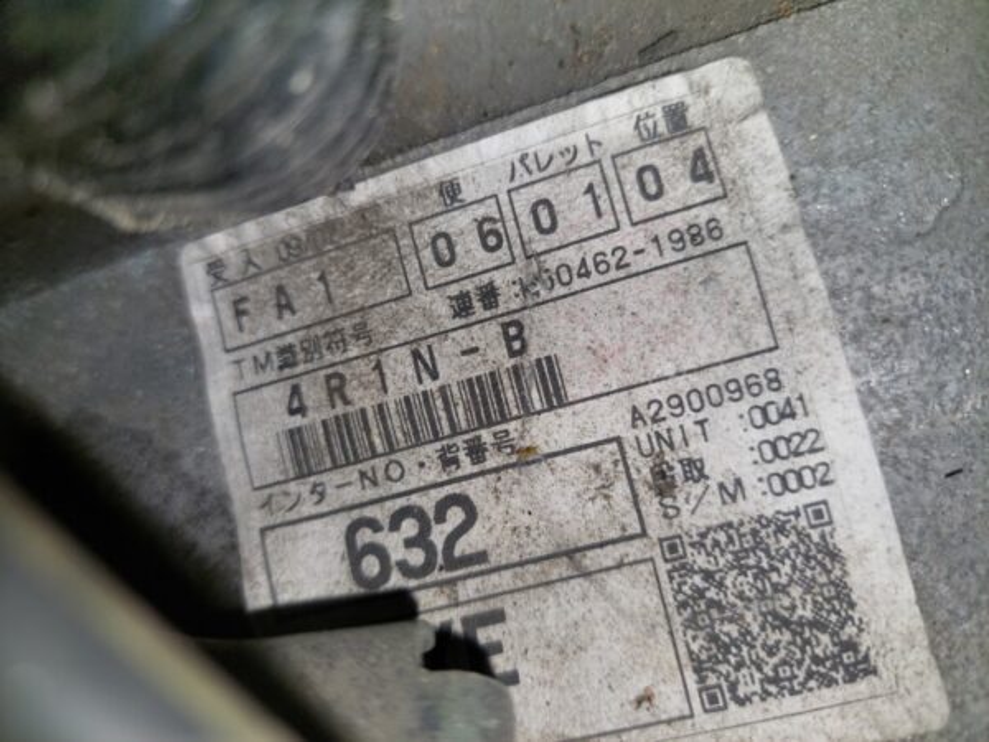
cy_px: 371
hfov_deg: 69.4
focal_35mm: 25
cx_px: 494
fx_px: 714
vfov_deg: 54.9
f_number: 1.8
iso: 40
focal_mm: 5.23
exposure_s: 1/923
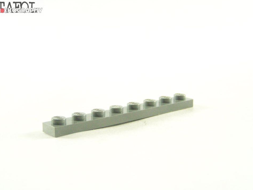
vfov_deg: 20.4
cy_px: 98
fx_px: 526
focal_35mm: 72
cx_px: 124
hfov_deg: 27.0
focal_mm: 11.1
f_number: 3.2
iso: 400
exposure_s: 1/60
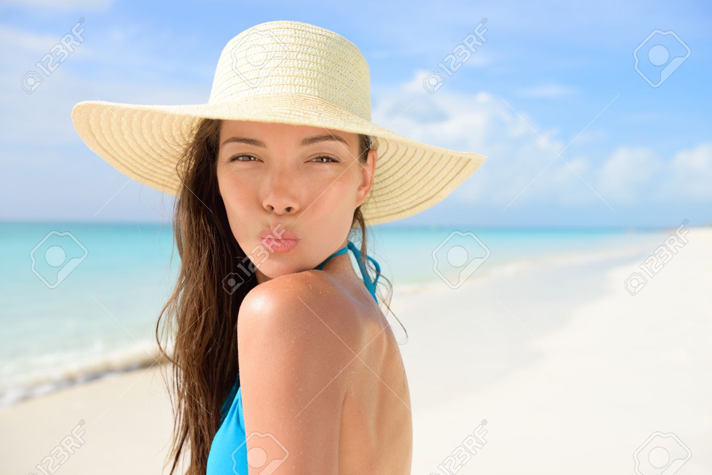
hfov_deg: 54.4
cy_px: 238
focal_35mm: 35
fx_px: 692
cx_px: 356
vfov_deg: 37.9
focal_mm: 35
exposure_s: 1/1250
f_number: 4
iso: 100
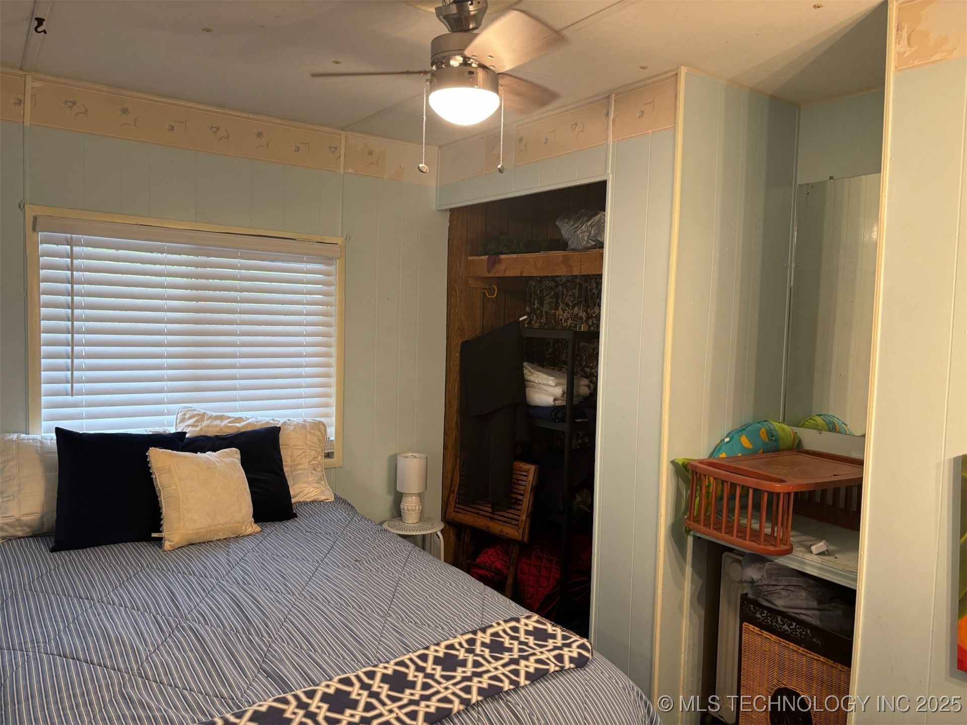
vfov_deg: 53.1
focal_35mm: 26
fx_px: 726
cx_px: 484
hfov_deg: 67.3
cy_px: 362
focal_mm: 5.96
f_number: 1.6
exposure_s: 1/60
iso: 160
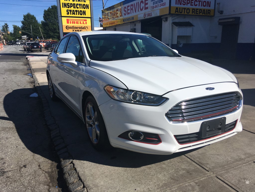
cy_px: 96
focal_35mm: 29
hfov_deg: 61.7
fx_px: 214
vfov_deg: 48.2
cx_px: 128
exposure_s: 1/2747
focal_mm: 4.15
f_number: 2.2
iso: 25
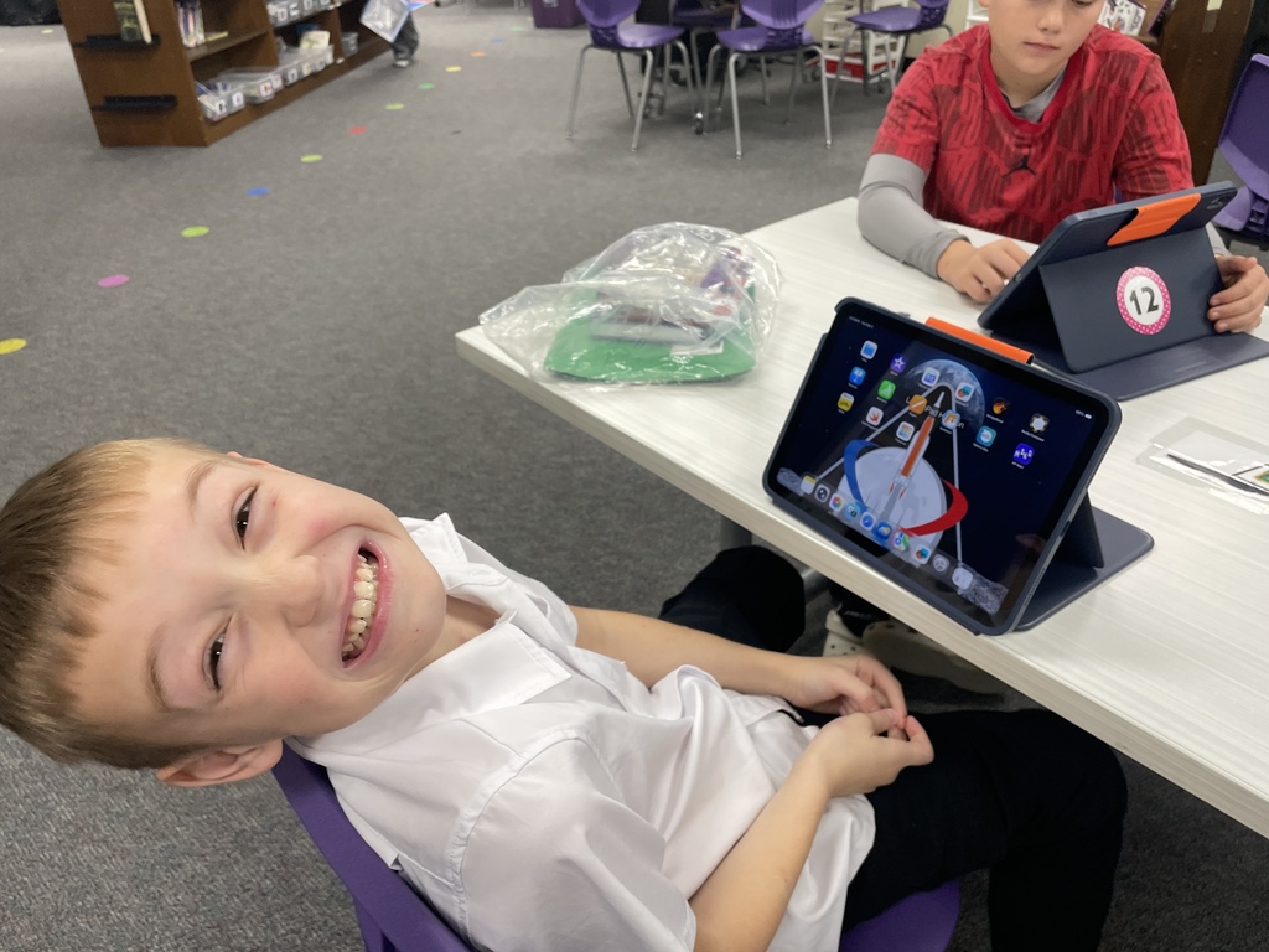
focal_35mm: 26
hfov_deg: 67.3
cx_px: 634
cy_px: 476
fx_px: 953
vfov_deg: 53.1
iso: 125
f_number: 1.6
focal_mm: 4.2
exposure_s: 1/121
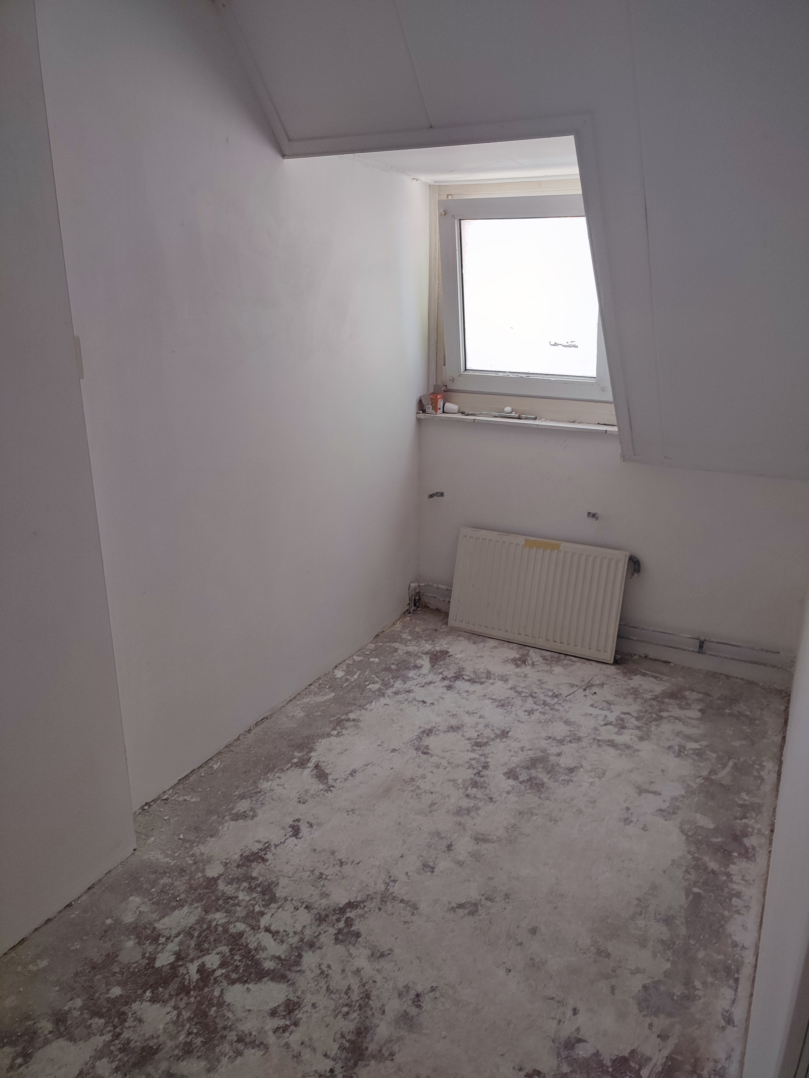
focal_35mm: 25
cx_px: 404
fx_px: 779
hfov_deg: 54.9
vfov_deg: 69.4
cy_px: 539
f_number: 1.9
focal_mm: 6.04
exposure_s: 1/50
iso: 74
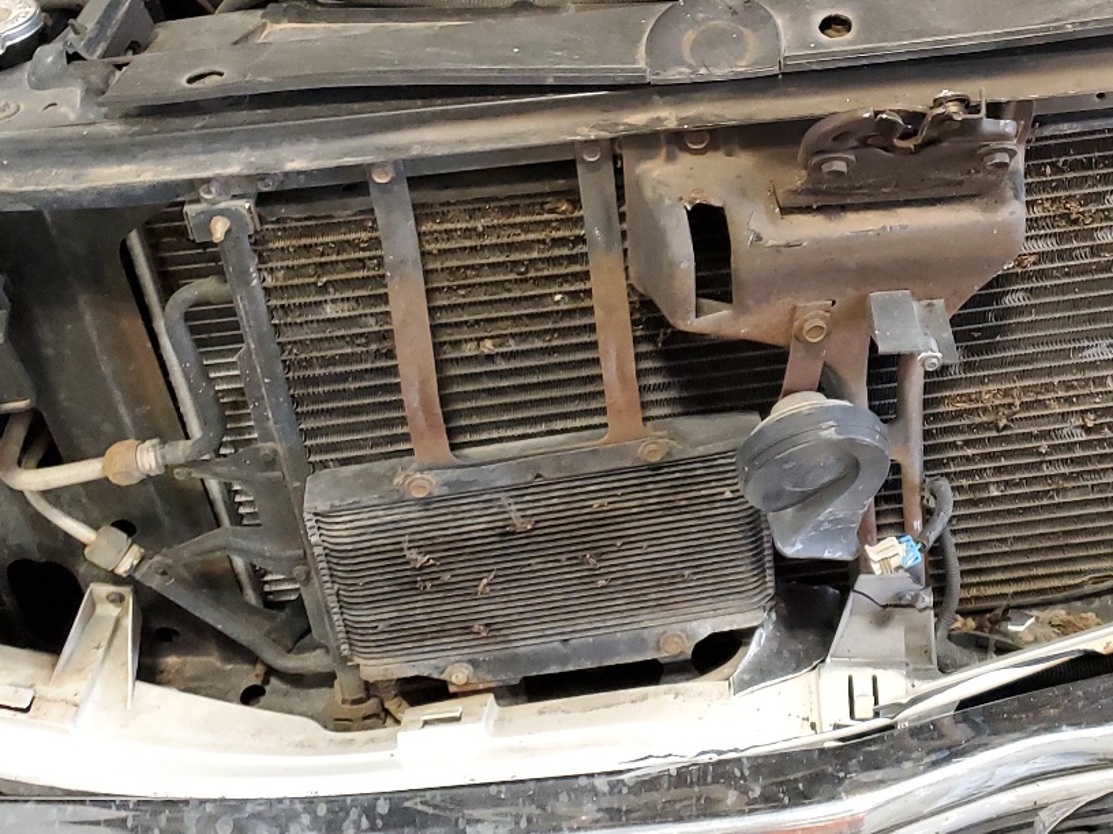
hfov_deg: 36.6
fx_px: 1640
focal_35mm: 51
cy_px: 204
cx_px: 836
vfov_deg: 28.1
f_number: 1.5
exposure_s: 1/30
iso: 345
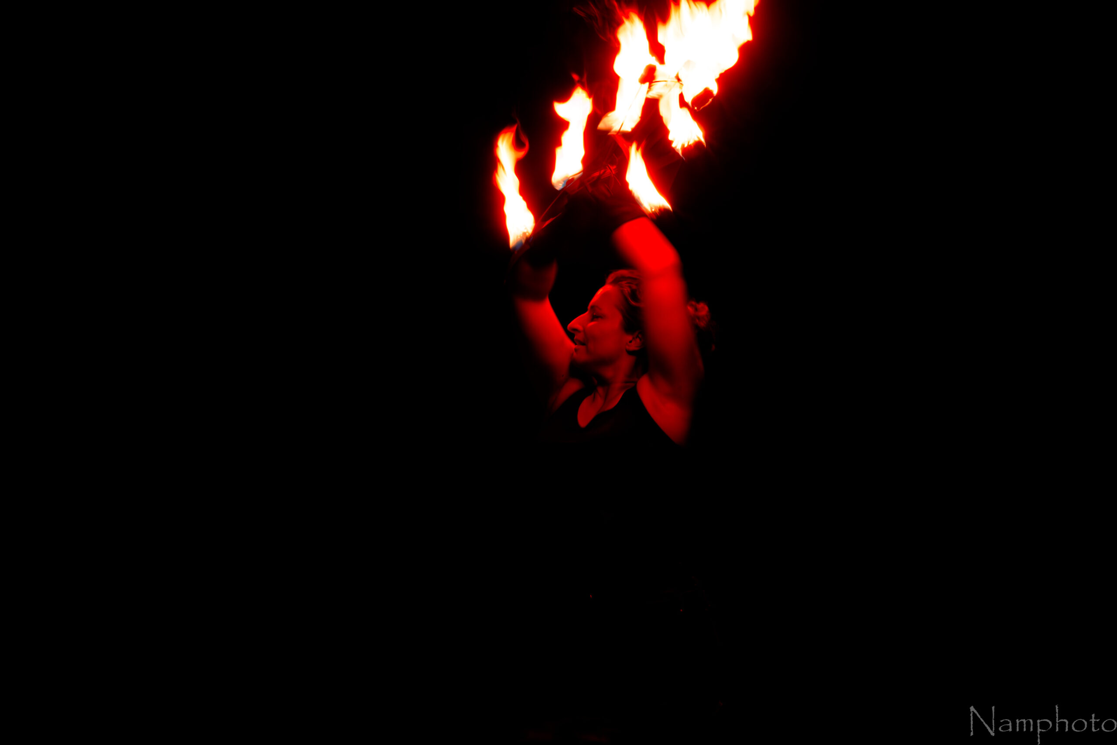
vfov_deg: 6.8
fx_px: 6267
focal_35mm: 202
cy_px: 372
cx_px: 558
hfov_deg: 10.2
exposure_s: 1/15
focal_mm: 134.4
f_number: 16
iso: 12800
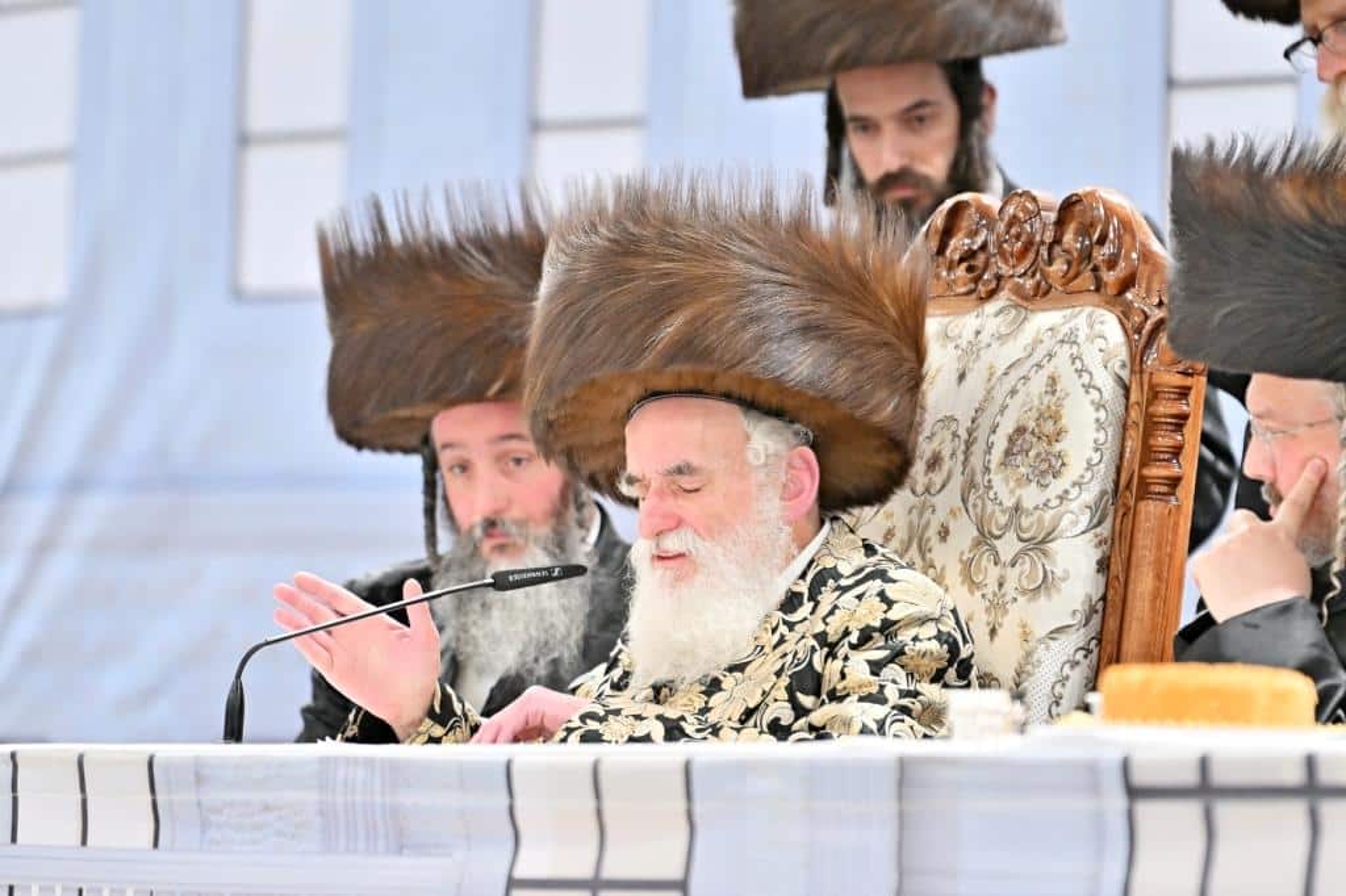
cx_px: 673
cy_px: 448
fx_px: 11212
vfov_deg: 4.6
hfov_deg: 6.9
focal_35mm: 300
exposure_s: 1/160
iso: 640
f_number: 2.8
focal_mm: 200
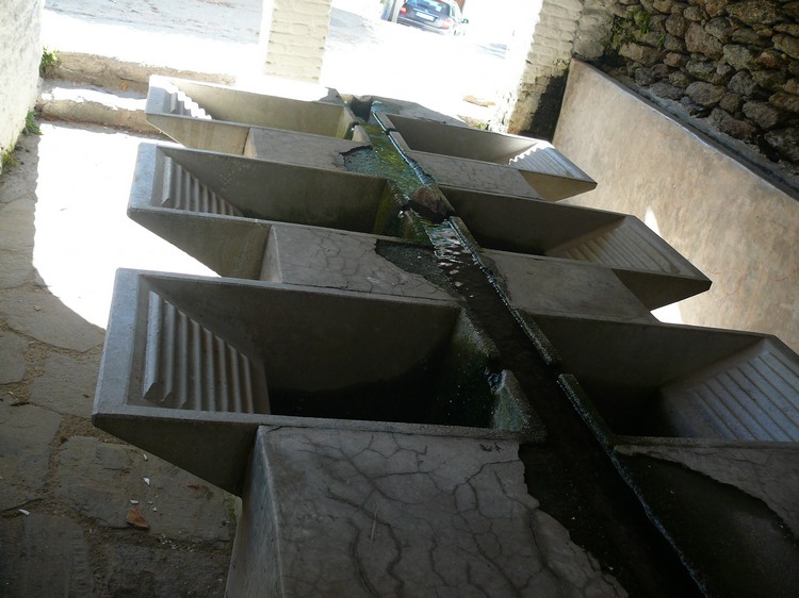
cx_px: 400
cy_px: 299
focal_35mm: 35
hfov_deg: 52.6
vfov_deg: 40.7
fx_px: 808
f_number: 2.8
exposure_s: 1/50
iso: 100
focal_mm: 7.4
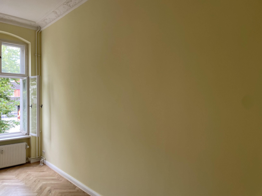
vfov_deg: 53.1
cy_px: 98
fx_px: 197
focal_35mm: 26
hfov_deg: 67.3
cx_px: 131
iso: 40
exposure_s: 1/121
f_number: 1.6
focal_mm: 4.2
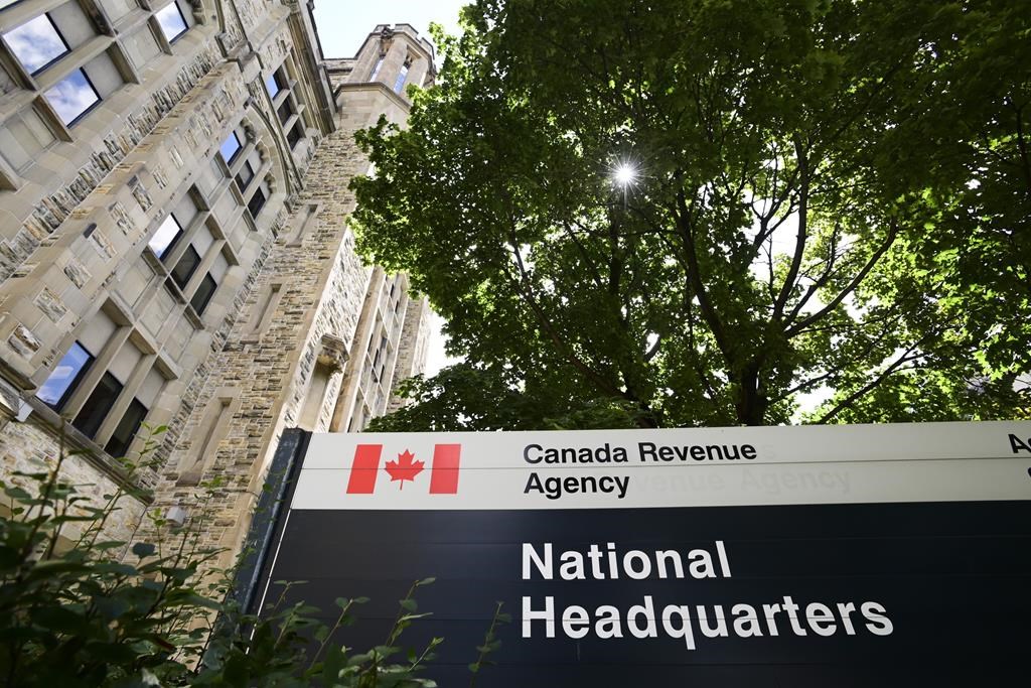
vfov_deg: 64.6
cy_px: 344
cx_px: 516
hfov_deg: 86.9
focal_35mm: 19
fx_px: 544
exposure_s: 1/640
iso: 1600
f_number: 8
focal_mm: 19
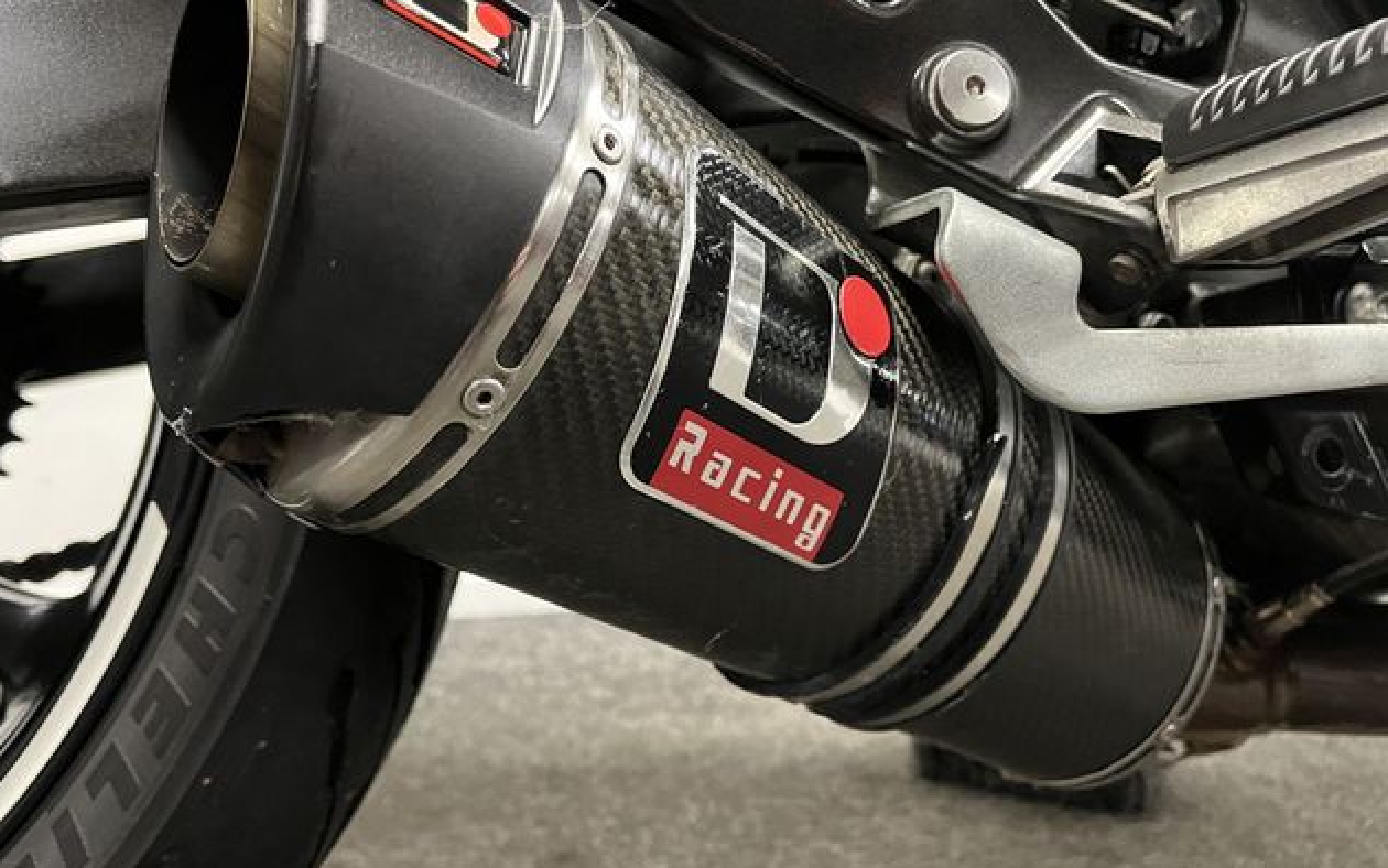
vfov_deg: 44.3
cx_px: 685
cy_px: 350
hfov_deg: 66.5
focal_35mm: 28
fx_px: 1059
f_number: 1.6
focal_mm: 5.1
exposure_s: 1/33
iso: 500
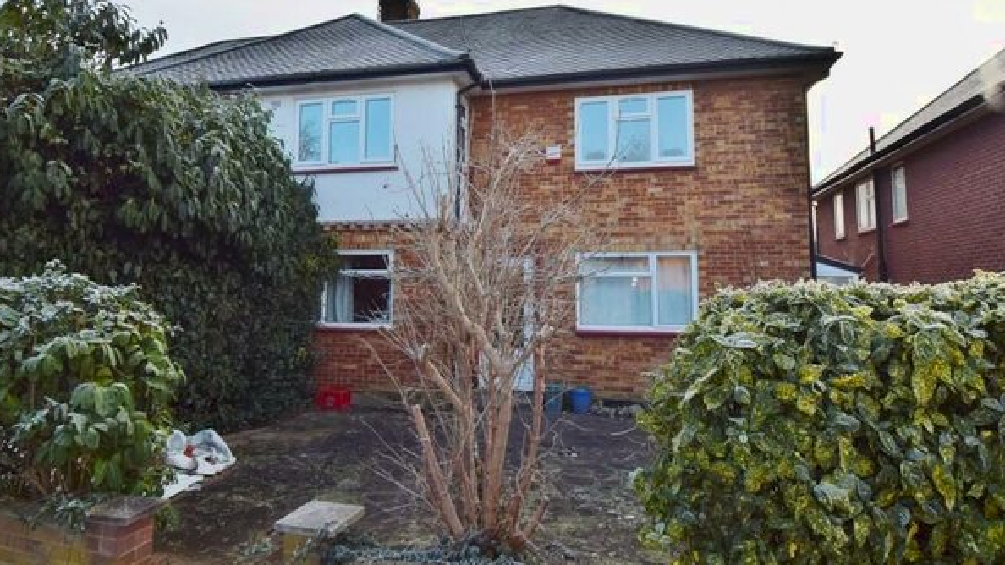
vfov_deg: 52.6
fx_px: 568
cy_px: 231
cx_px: 492
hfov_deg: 83.0
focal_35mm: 21
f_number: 6.3
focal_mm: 11.5
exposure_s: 1/160
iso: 100
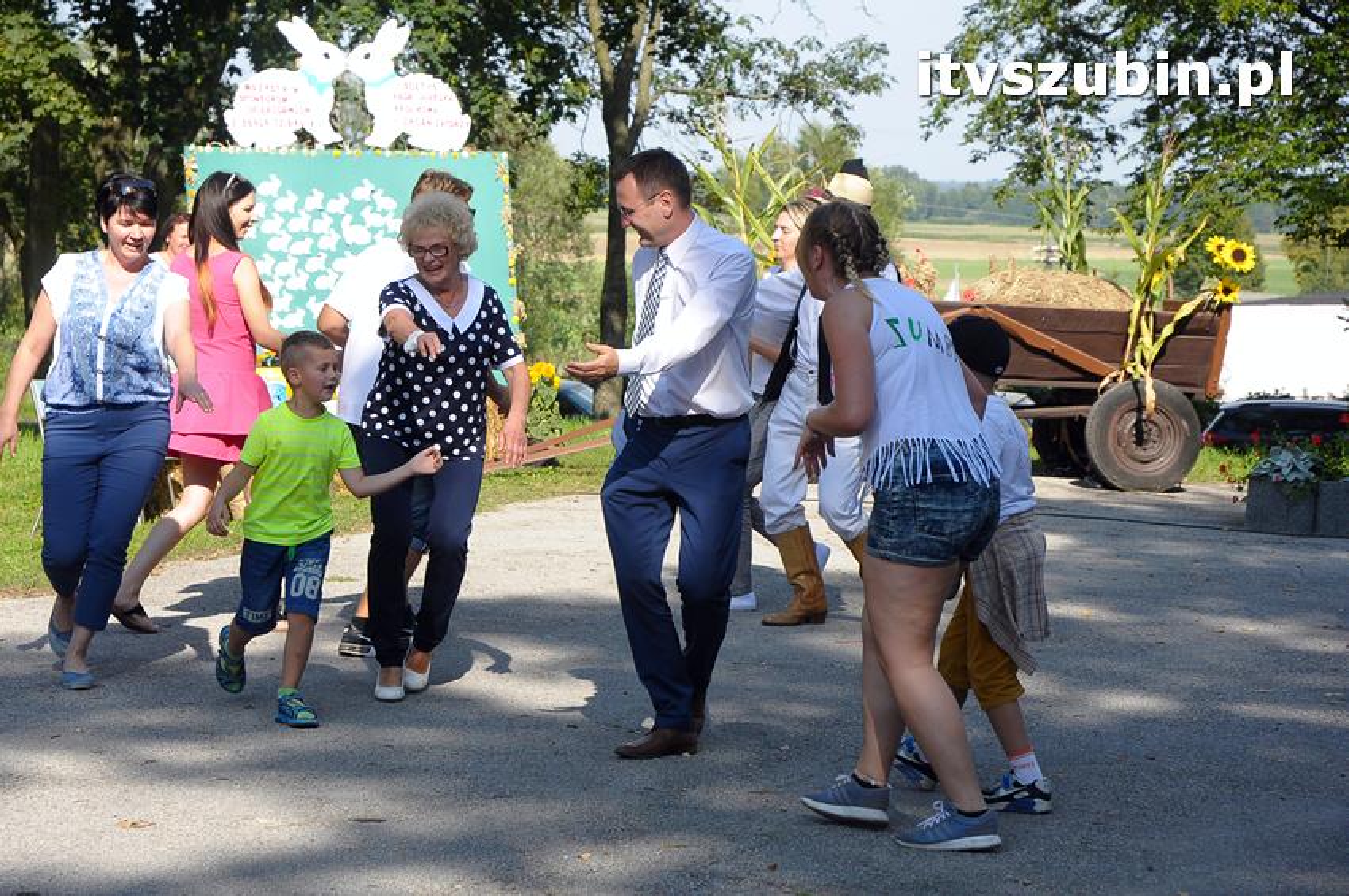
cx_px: 674
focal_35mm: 105
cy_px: 448
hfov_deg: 19.5
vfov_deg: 13.0
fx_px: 3931
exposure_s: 1/1000
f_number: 8
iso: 640
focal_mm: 70
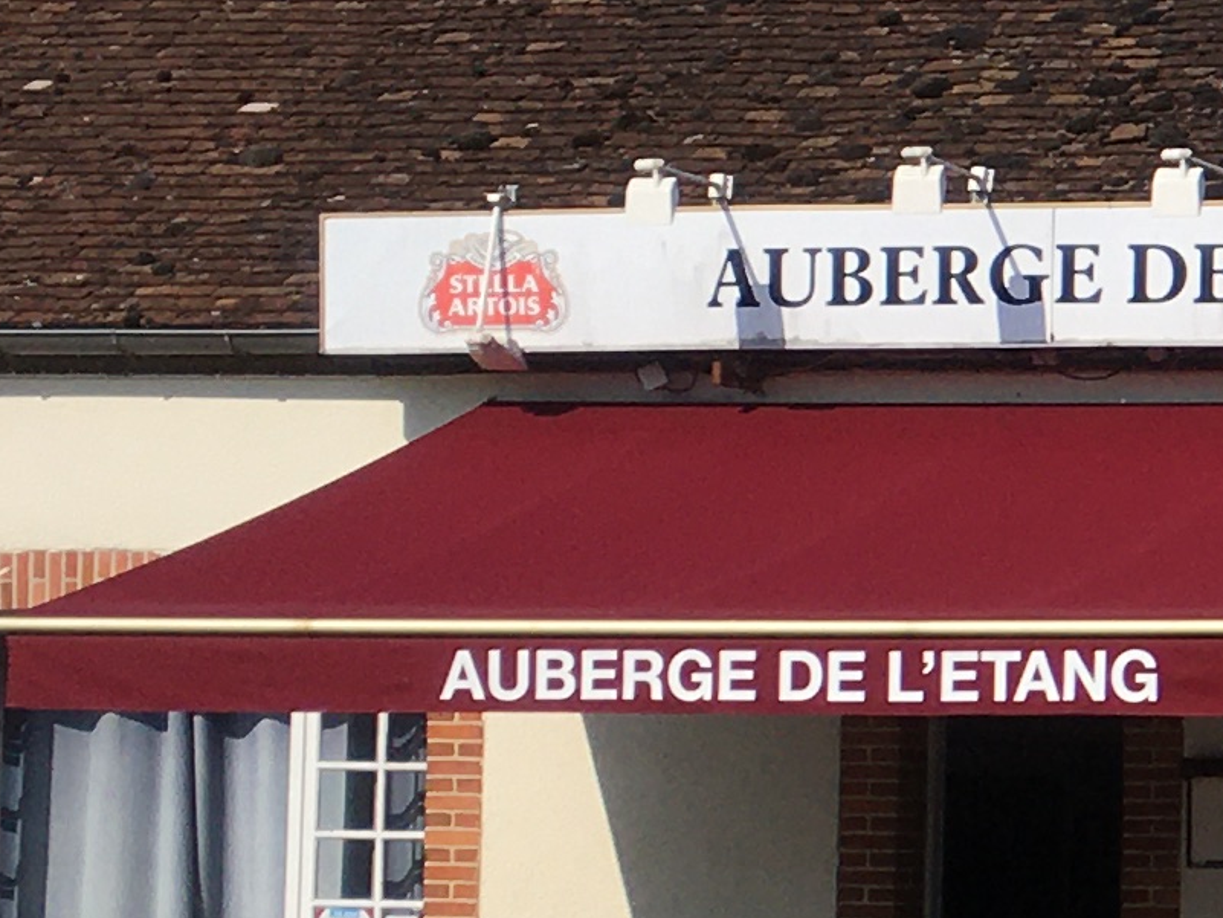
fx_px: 5159
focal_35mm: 146
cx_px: 2223
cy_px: 793
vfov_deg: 10.1
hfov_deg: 12.3
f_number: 2.2
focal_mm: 4.15
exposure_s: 1/2849
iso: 25
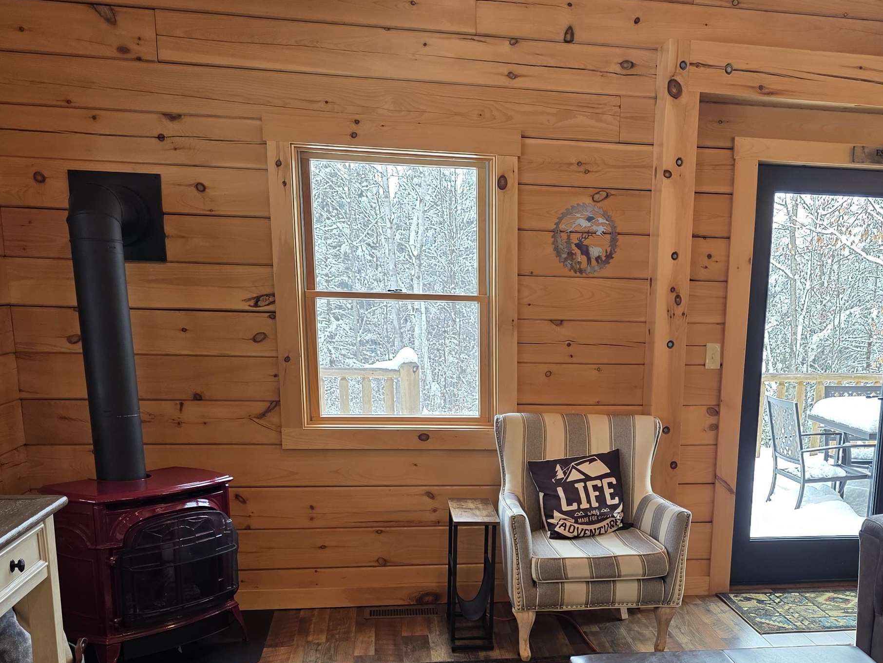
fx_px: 995
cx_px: 577
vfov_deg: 35.4
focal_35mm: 39
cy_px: 552
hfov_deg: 47.2
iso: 160
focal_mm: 6.3
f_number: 1.7
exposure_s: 1/120
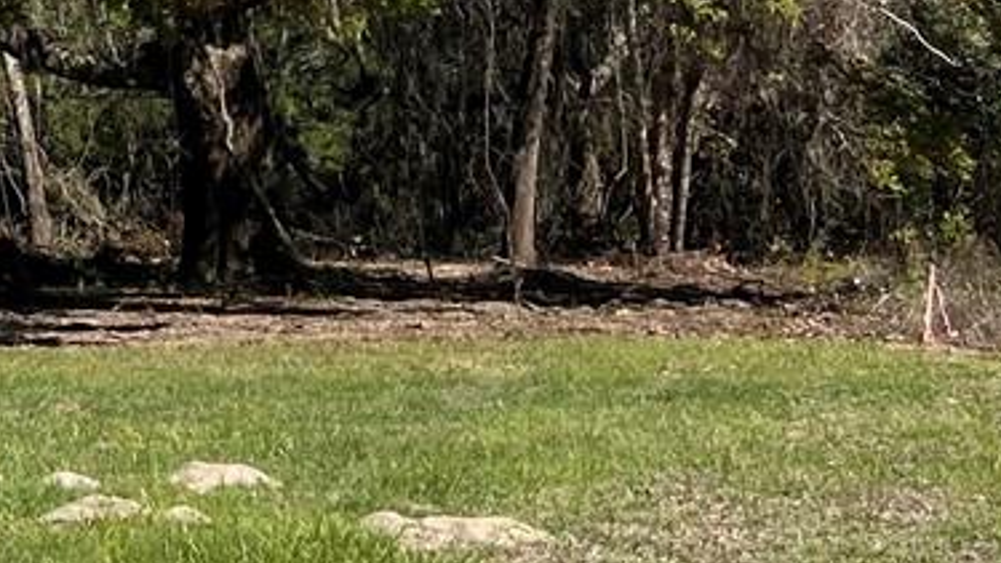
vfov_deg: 9.7
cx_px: -755
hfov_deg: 15.4
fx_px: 3212
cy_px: -294
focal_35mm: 121
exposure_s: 1/4630
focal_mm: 5.7
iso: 50
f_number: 1.5
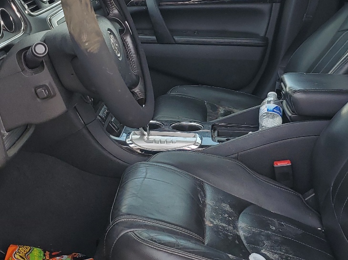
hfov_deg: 33.7
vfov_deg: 25.6
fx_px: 573
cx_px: 198
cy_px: 106
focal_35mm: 57
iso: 50
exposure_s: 1/303
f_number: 1.5
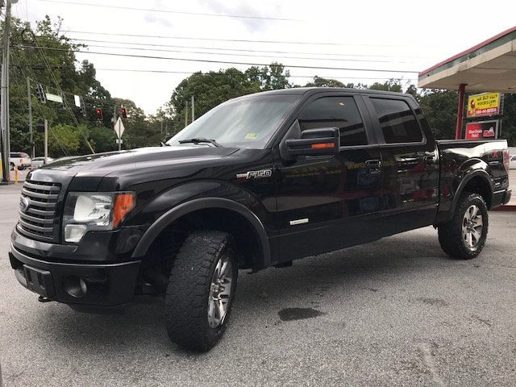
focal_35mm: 28
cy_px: 194
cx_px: 258
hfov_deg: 63.4
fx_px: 417
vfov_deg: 49.7
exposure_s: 1/60
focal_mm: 3.99
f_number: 1.8
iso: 20
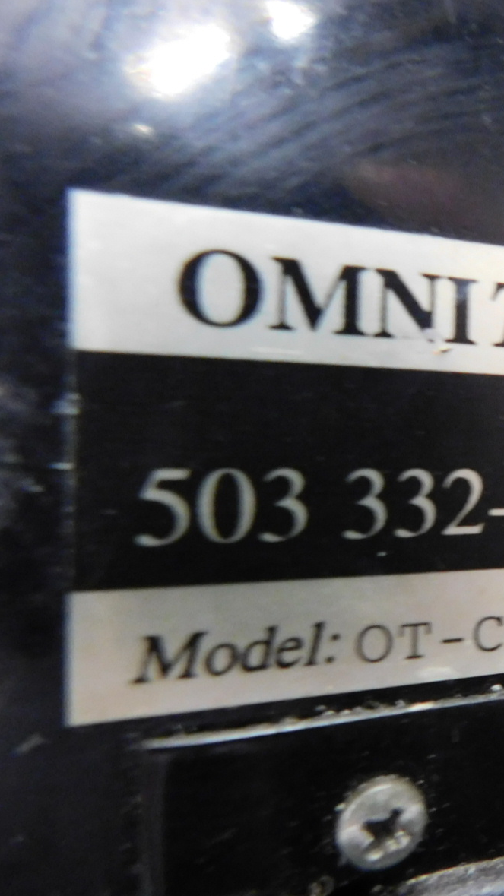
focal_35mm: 34
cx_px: 604
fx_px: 808
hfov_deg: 29.7
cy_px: 445
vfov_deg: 58.0
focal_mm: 4
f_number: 3
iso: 560
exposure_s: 1/8
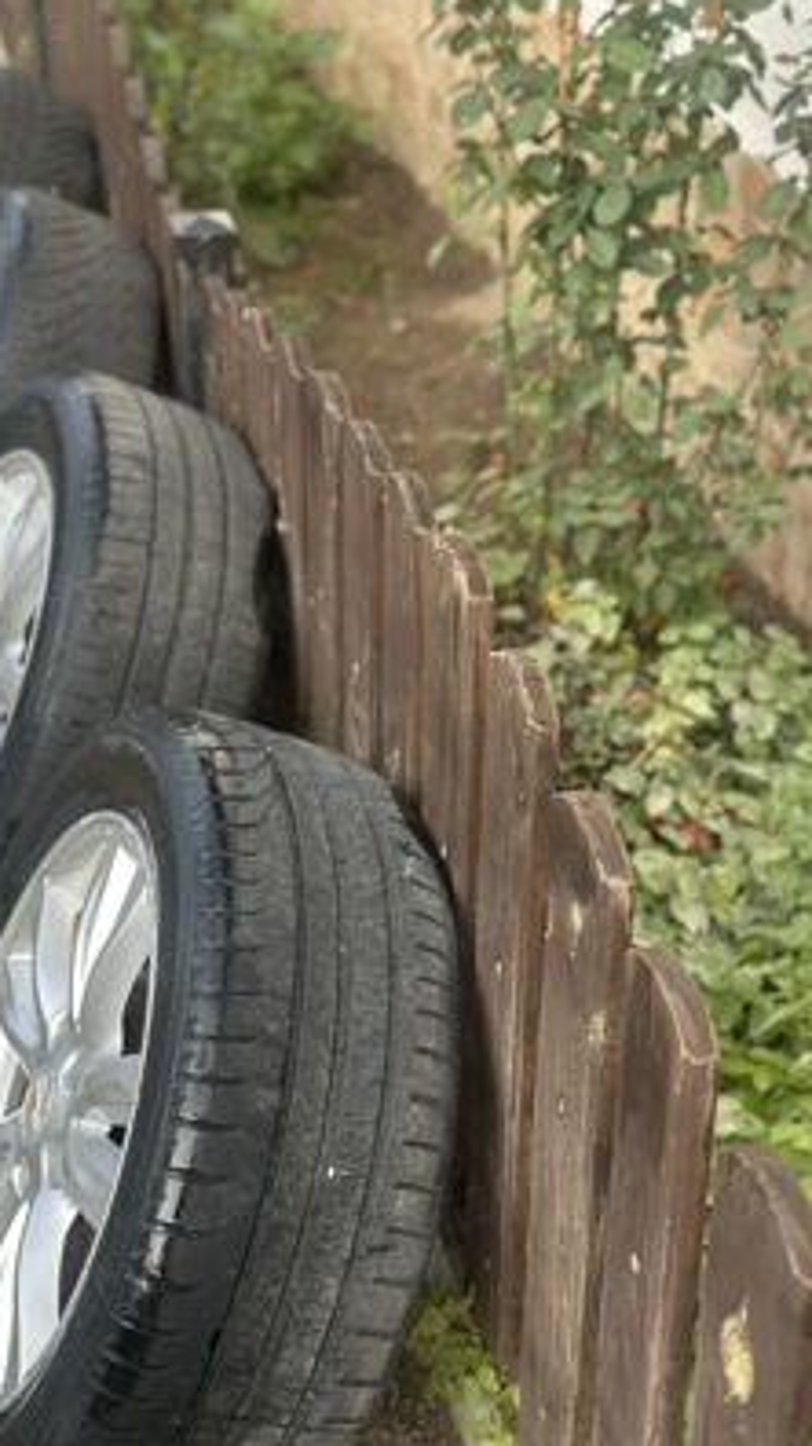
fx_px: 2030
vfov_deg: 39.2
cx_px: 337
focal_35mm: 53
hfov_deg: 22.6
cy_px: 718
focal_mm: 6.86
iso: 80
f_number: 1.78
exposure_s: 1/709
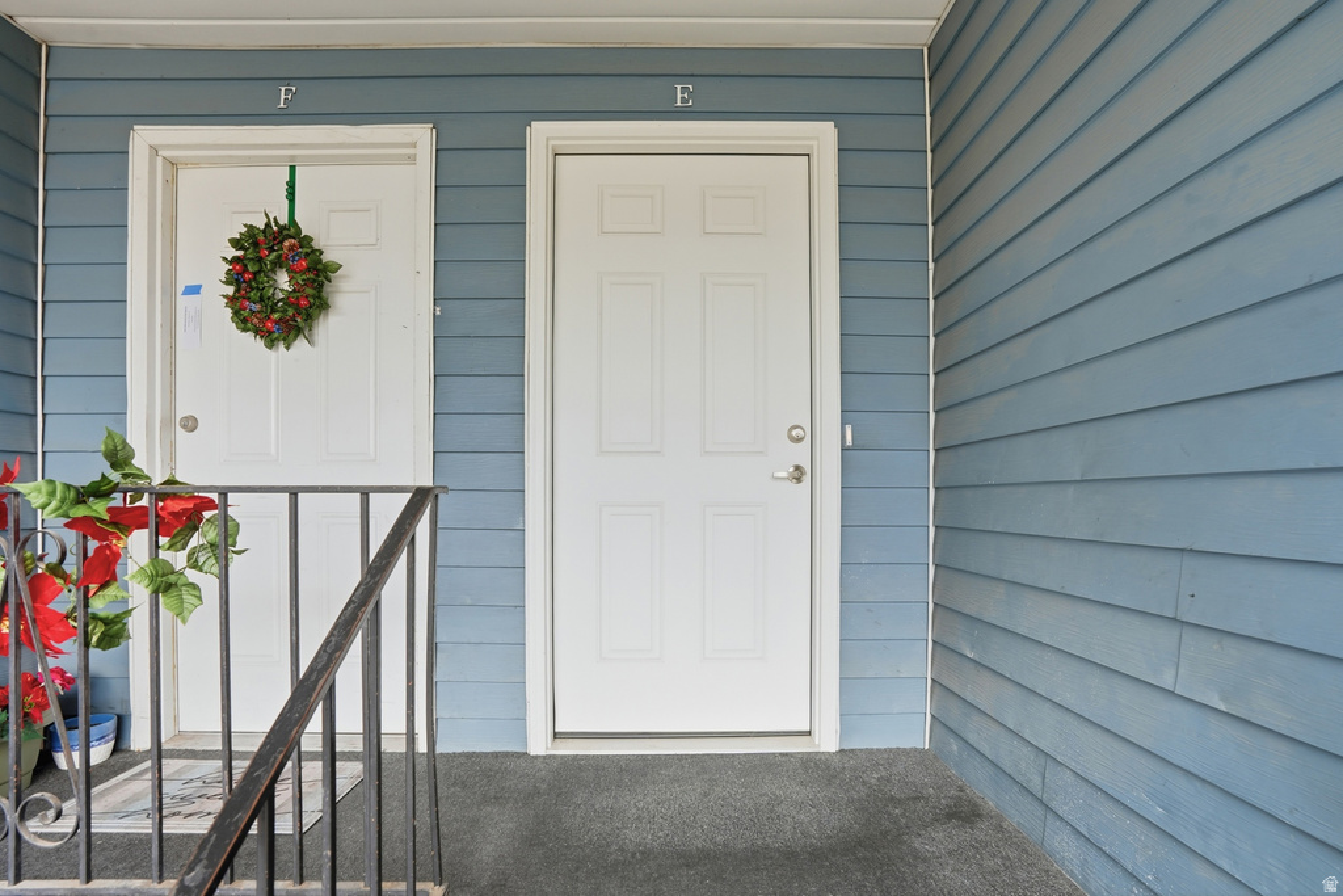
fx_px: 597
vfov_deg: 73.8
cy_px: 448
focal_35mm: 16
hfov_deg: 96.7
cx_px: 672
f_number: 9
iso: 250
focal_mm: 16
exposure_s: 1/250
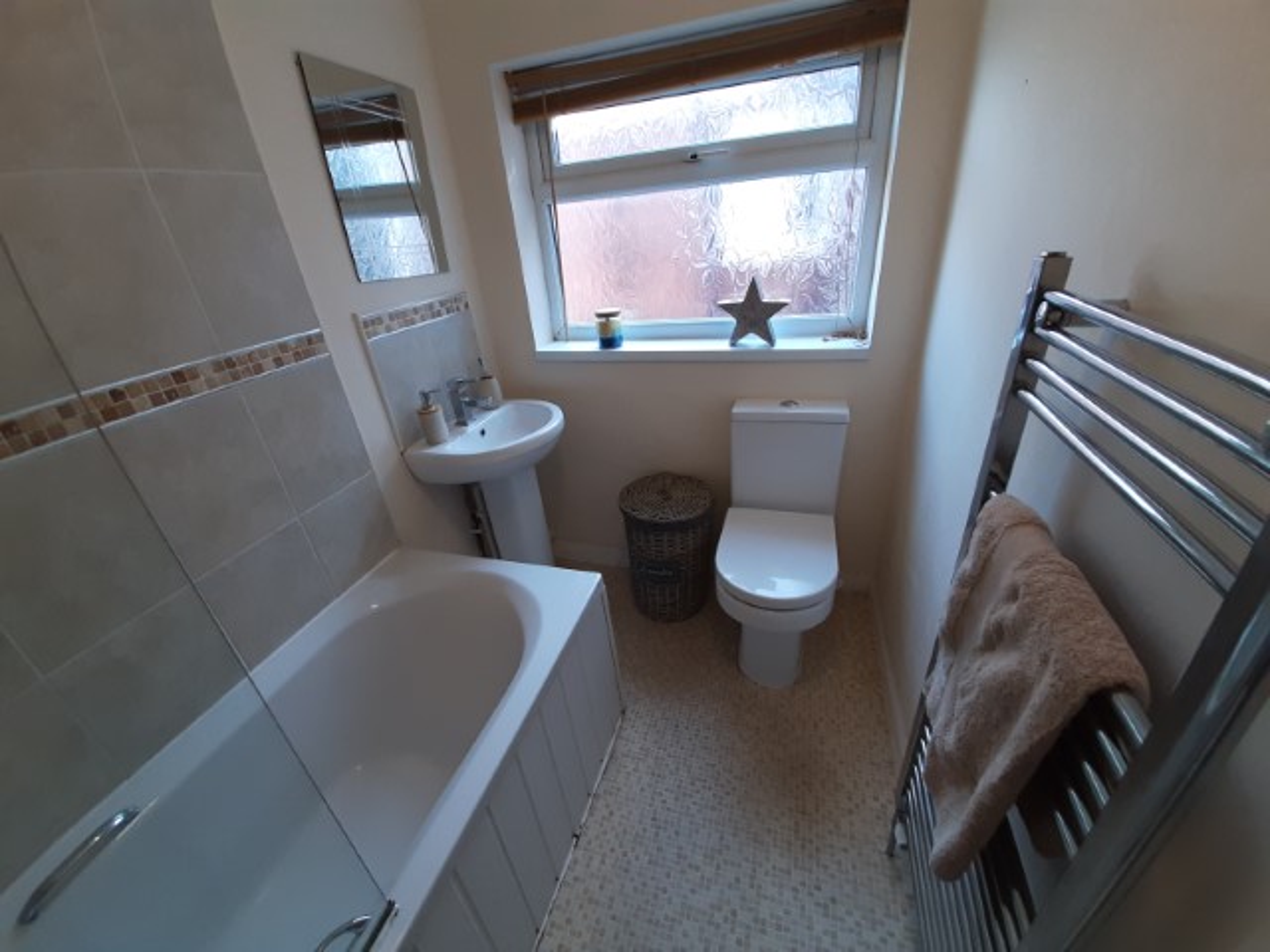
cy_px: 476
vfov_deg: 89.9
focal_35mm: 13
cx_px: 635
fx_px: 477
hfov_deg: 106.2
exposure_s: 1/50
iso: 80
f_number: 2.2
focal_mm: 1.42
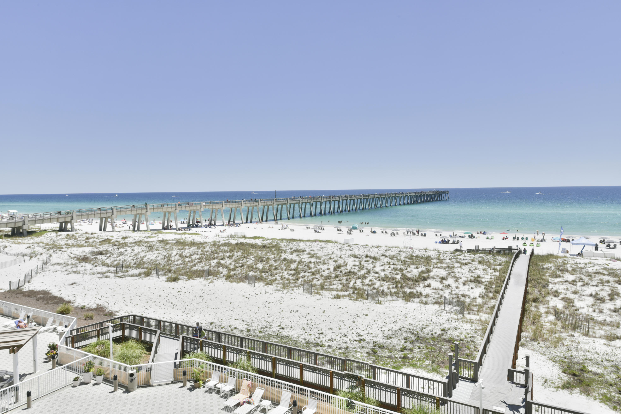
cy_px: 207
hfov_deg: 73.7
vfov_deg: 53.2
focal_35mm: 24
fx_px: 414
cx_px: 310
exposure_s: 1/640
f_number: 18
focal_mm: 24
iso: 400
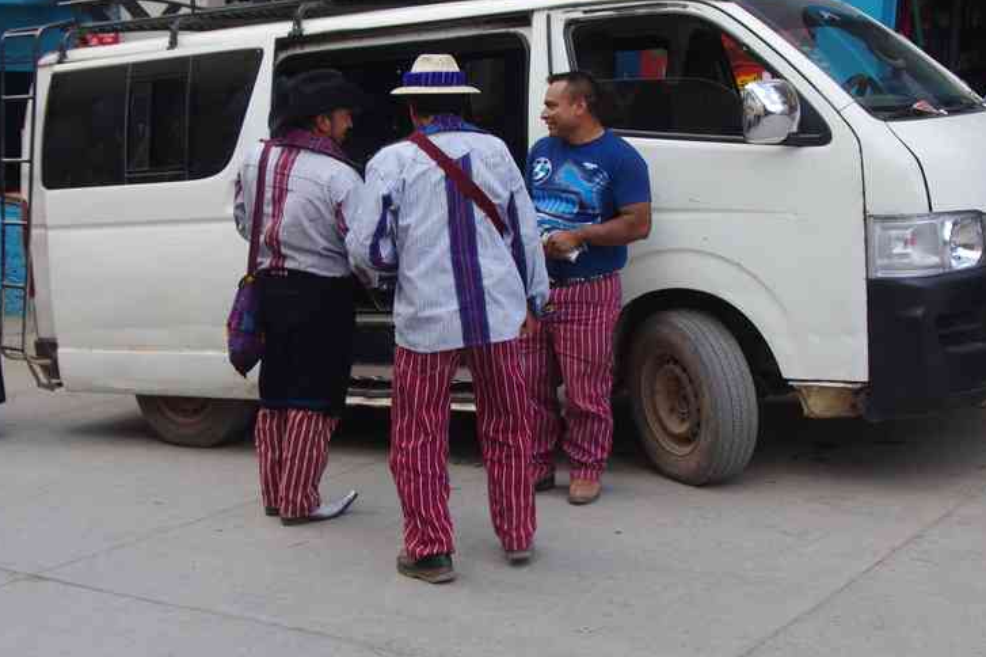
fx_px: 1519
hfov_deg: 35.9
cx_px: 444
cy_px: 285
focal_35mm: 55
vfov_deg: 24.4
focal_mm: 26.9
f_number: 7.1
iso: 200
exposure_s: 1/50
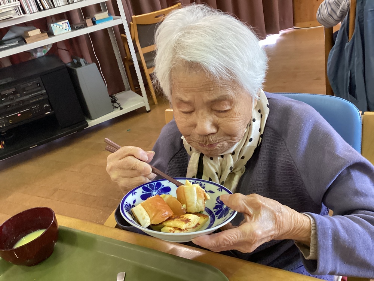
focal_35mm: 31
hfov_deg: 58.4
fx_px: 335
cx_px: 187
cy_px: 140
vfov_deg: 45.4
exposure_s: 1/60
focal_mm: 3.3
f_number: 2.4
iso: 320
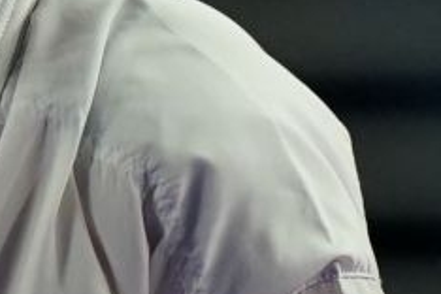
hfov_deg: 0.4
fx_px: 56468
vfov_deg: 0.3
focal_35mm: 4610
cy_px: 6
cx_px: -954
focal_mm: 400
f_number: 2.8
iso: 1600
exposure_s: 1/1000
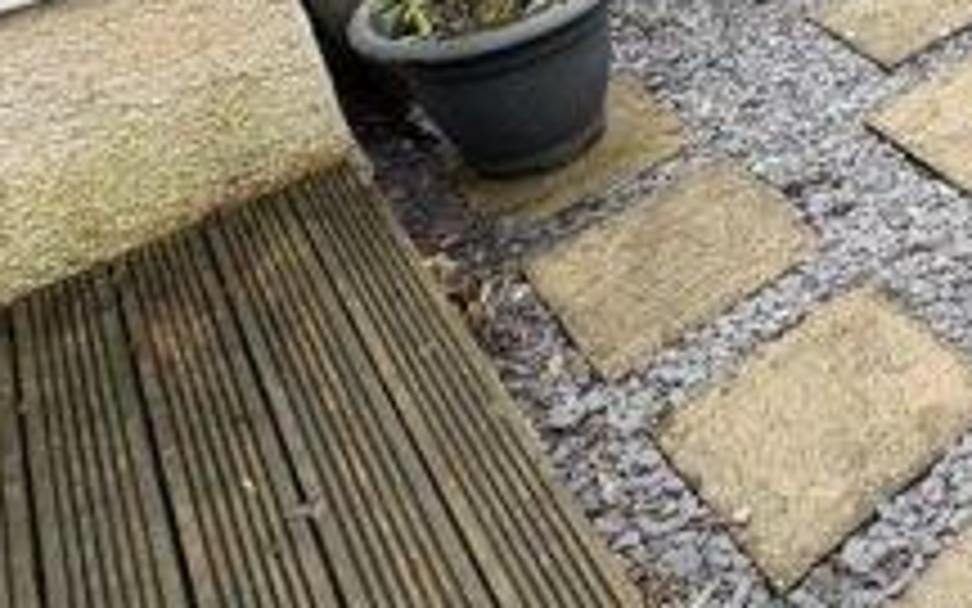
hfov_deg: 36.4
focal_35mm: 40
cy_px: -187
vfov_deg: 26.9
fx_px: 1060
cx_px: 1199
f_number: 2.2
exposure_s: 1/100
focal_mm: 2.22
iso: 40
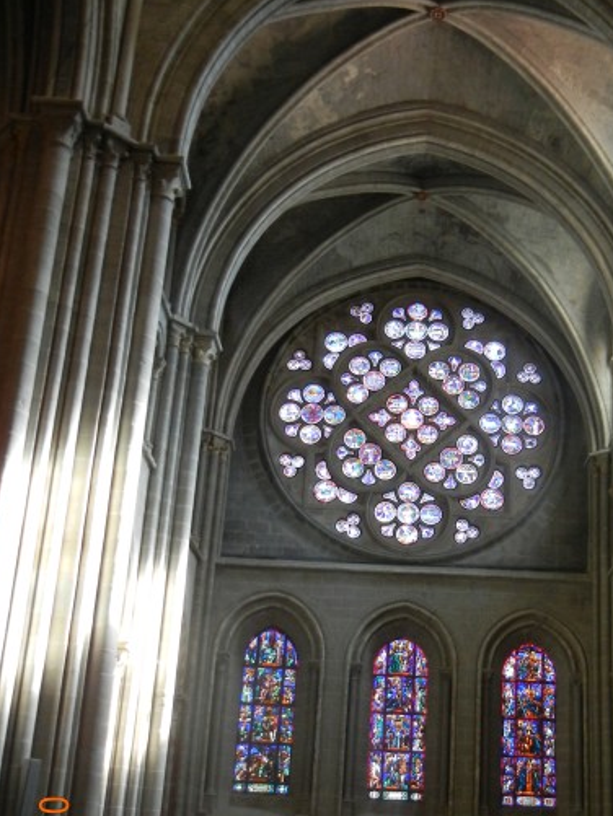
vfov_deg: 40.6
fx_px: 1086
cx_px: 426
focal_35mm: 46
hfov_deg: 31.2
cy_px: 555
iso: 400
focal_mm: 5.4
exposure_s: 1/32.5
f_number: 3.5
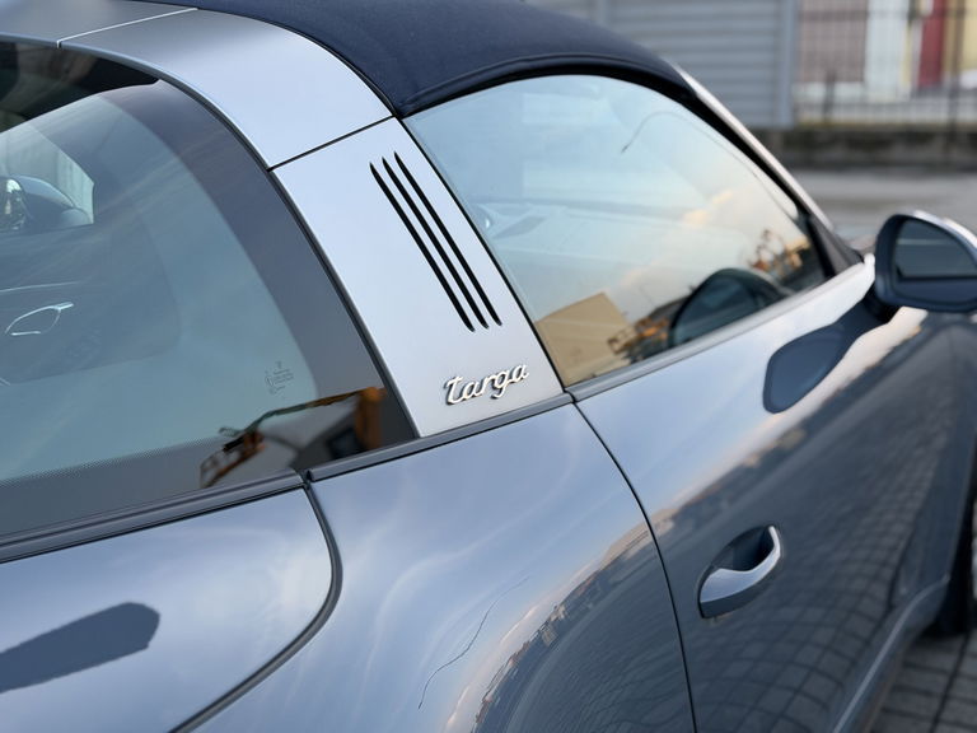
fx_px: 1355
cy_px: 366
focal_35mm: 48
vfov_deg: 30.3
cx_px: 488
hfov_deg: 39.7
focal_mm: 6.76
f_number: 1.78
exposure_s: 1/493
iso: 64
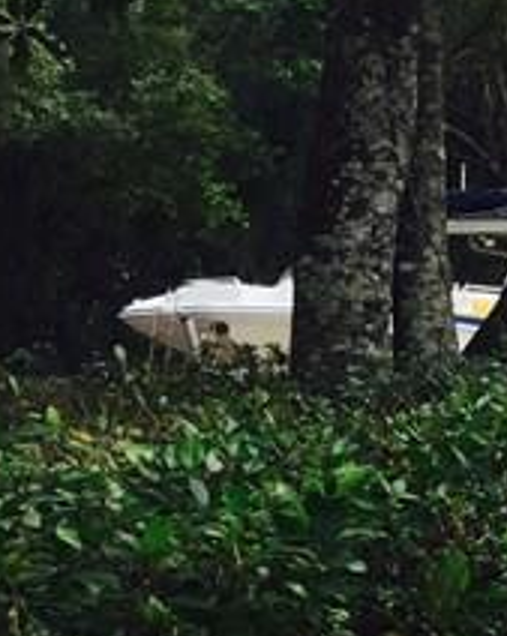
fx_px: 2575
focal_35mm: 137
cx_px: 1497
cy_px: 444
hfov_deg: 9.1
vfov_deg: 14.0
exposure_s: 1/501
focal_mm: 4.15
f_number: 2.2
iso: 32
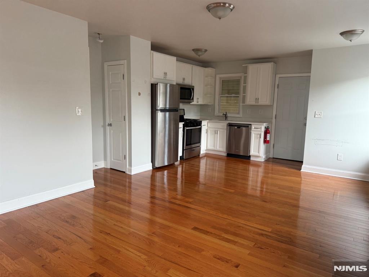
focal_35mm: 24
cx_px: 184
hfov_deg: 71.6
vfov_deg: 56.8
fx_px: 256
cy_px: 138
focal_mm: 6.76
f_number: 1.78
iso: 200
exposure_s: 1/83
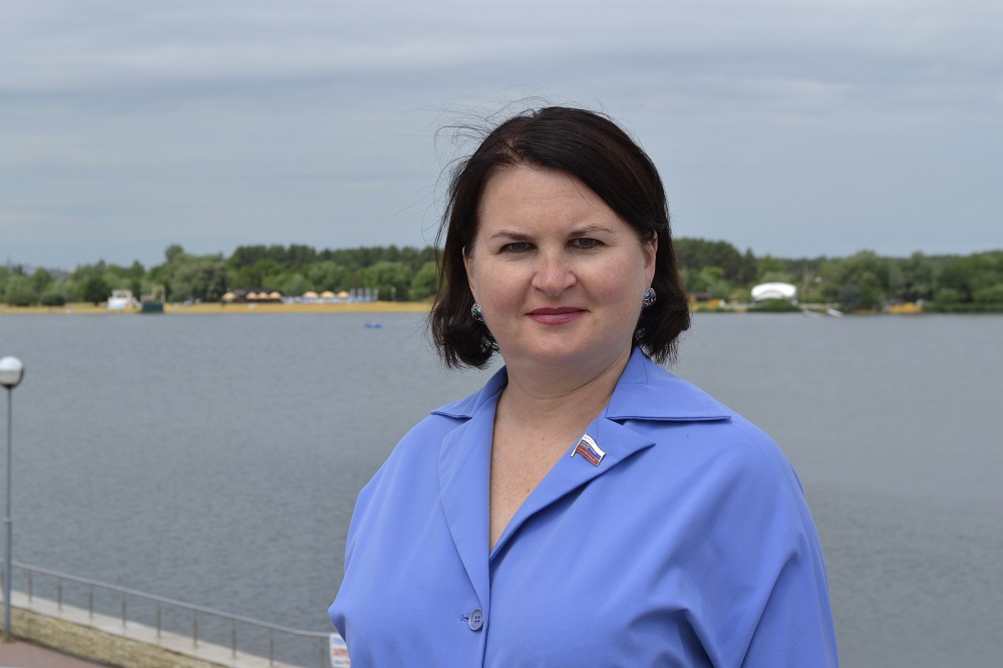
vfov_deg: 18.9
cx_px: 502
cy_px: 334
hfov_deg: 28.1
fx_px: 2005
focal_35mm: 72
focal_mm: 48
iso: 100
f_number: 8
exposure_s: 1/250
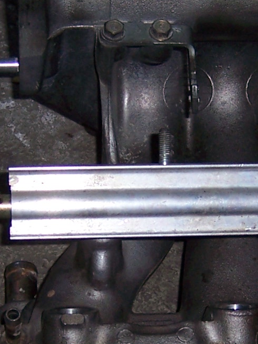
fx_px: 1262
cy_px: 217
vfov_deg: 15.5
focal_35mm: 127
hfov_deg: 11.7
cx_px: 177
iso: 80
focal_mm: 6.2
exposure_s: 1/60
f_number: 2.8
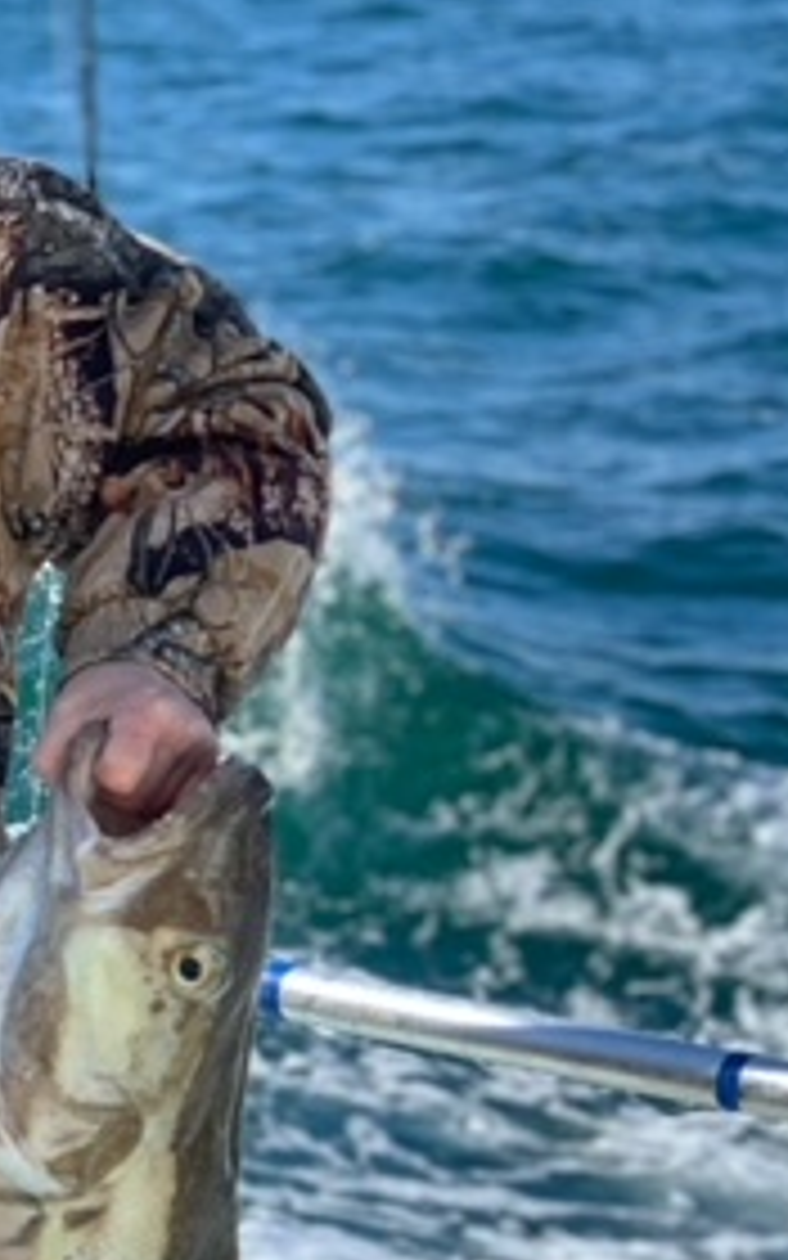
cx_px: -261
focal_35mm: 126
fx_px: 4329
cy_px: 1202
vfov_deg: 16.3
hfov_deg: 10.2
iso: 16
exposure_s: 1/551
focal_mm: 6
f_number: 2.4
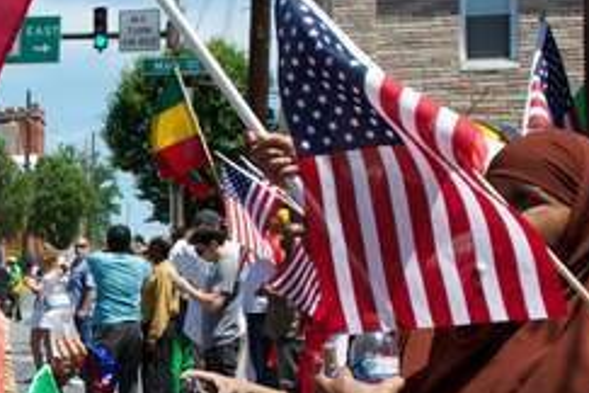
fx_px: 1292
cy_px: 364
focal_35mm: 79
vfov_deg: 17.0
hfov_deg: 23.1
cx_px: -150
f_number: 4.5
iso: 200
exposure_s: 1/1000
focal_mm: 24
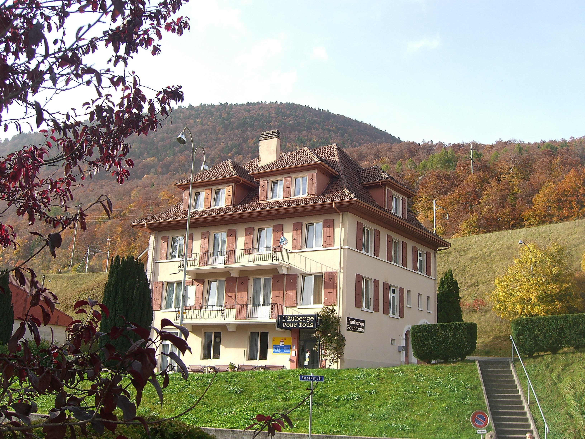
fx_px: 642
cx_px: 292
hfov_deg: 49.0
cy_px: 220
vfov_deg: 37.7
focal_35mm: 38
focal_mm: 7.9
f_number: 4
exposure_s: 1/250
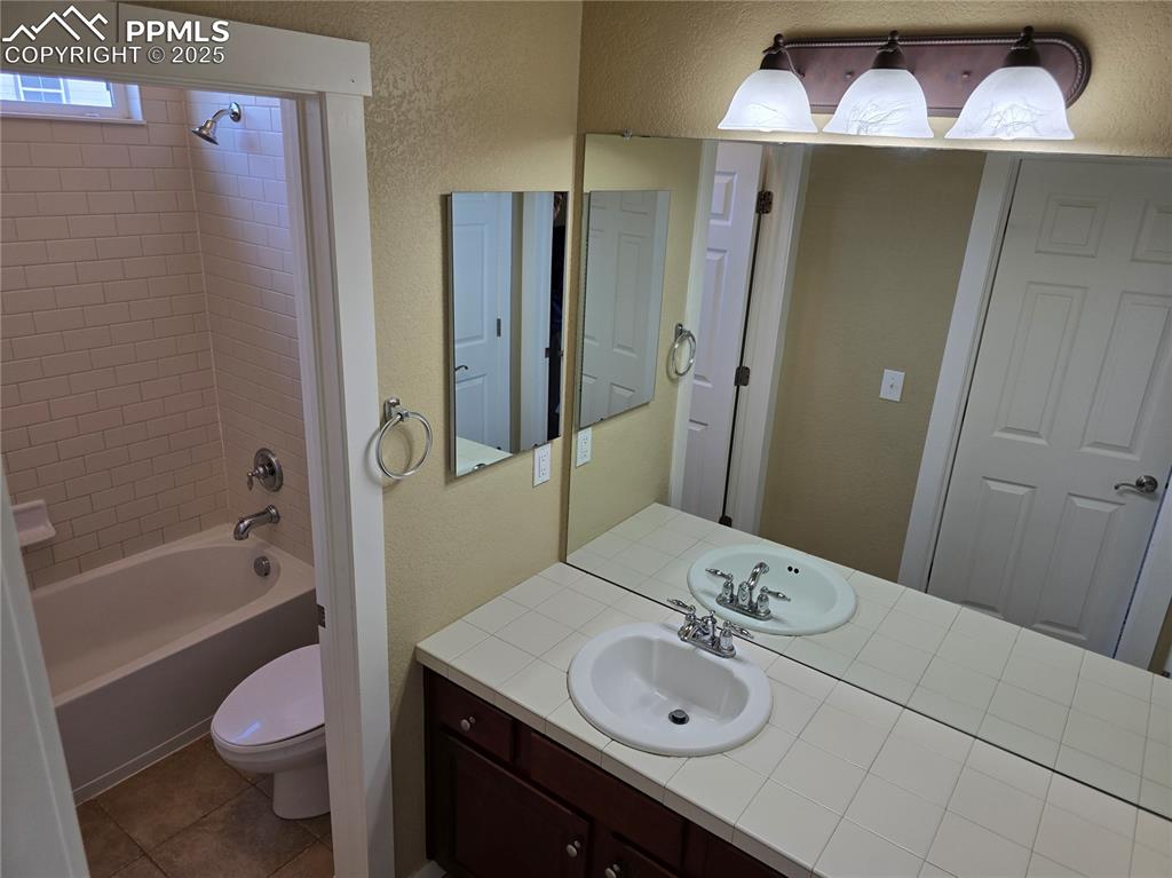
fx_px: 778
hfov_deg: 74.0
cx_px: 586
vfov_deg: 58.8
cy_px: 439
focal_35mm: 23
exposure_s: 1/120
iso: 50
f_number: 1.7
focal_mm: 6.3
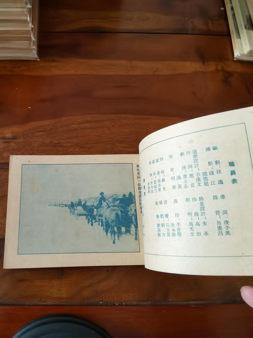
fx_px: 263
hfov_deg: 51.4
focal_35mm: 27
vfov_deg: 65.3
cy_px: 169
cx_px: 126
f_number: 2.2
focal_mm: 2.26
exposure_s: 1/25
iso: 400
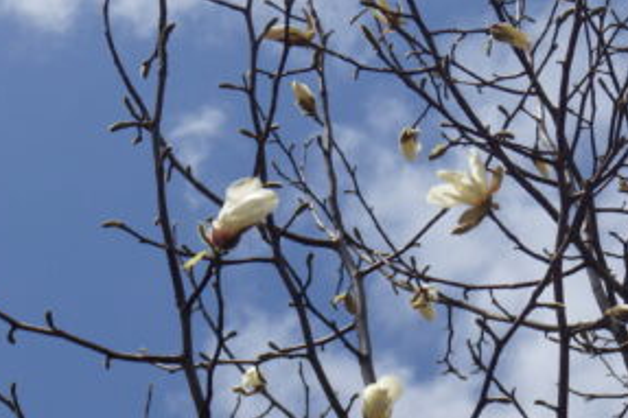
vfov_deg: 10.7
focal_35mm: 128
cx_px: 596
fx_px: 2232
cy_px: 132
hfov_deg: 15.8
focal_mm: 11.1
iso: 125
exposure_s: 1/1250
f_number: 5.5
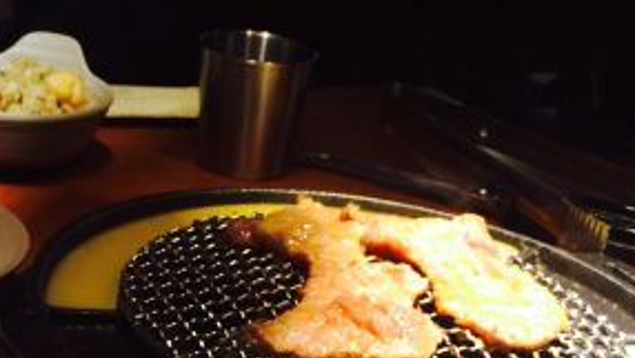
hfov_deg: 26.3
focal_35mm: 80
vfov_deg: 14.4
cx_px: 195
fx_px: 1347
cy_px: 486
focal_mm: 4.12
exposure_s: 1/30
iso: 100
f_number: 2.2
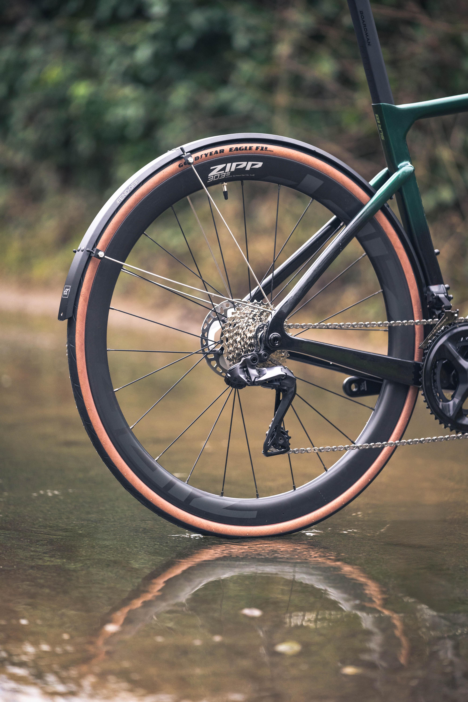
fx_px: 3256
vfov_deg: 12.3
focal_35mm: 167
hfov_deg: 8.2
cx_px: 234
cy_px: 351
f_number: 2.8
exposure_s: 1/320
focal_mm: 167
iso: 1600
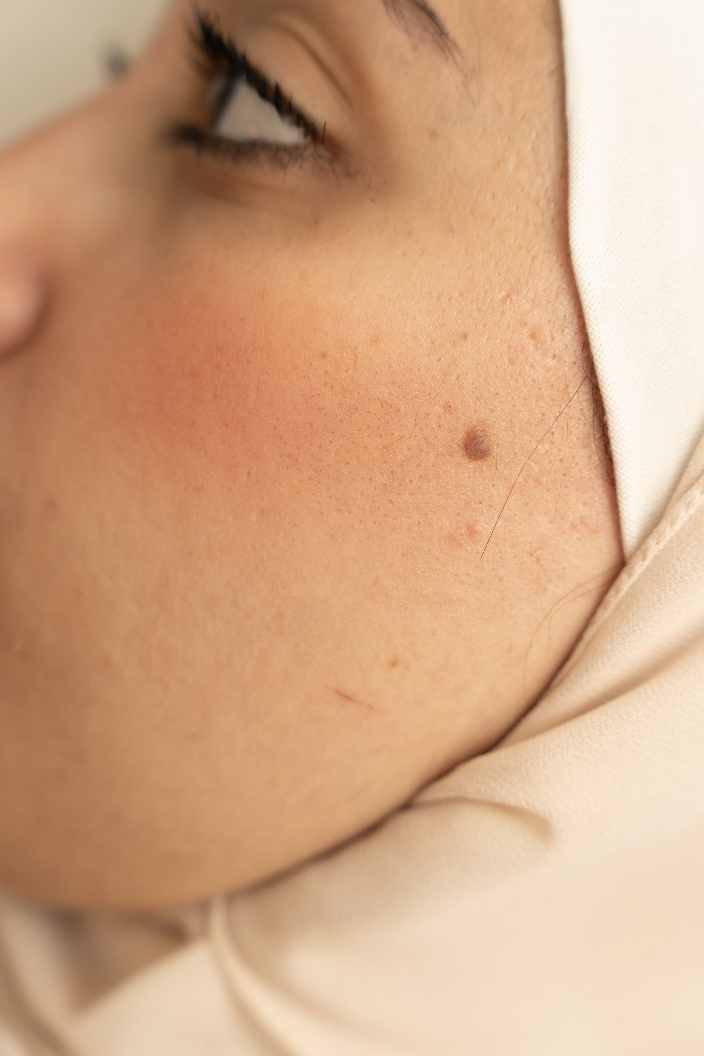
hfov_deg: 19.5
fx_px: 2053
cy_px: 528
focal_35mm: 70
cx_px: 352
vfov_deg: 28.8
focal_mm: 70
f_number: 4.5
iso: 200
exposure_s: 1/160
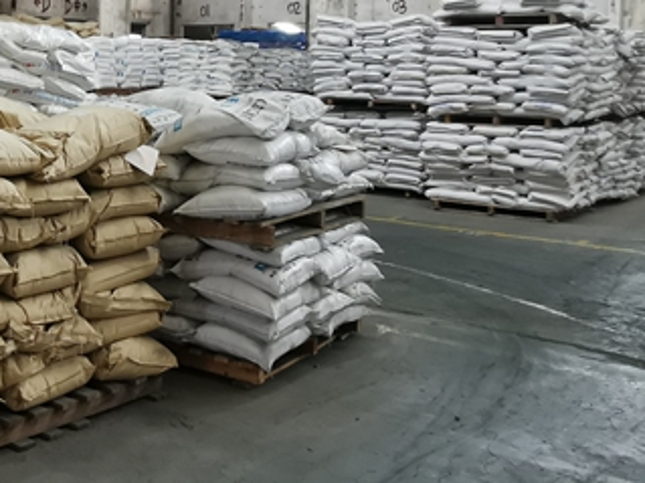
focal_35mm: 47
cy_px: 89
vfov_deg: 30.0
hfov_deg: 37.7
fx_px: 875
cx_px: 63
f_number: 2.2
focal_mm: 2.26
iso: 320
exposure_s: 1/33.3
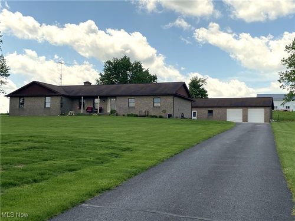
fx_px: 375
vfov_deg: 32.9
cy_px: 110
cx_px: 148
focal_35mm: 44
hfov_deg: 42.9
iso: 32
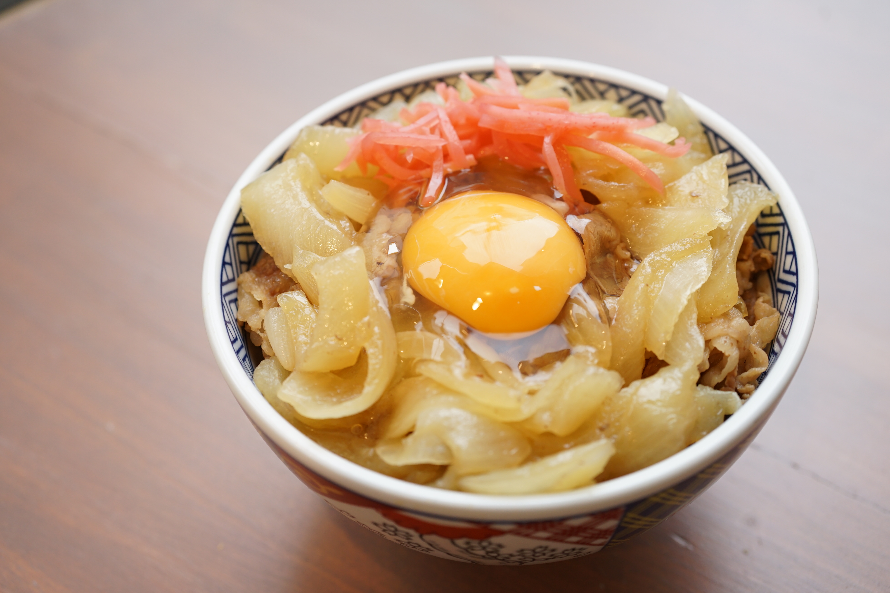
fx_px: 1236
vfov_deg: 27.0
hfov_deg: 39.6
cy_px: 296
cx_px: 445
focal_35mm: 50
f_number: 4.5
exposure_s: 1/125
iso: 400
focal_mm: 50
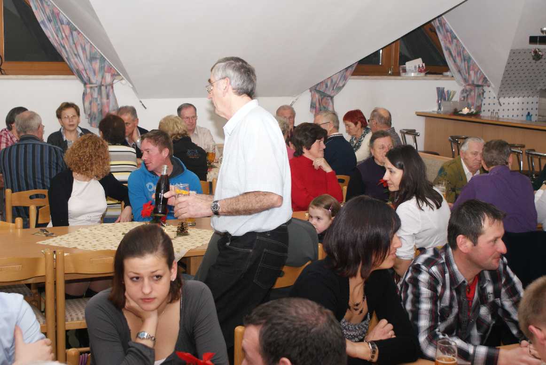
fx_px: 911
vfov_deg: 22.7
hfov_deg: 33.4
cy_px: 182
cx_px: 273
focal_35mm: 60
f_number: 5.6
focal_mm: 40
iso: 400
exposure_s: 1/60
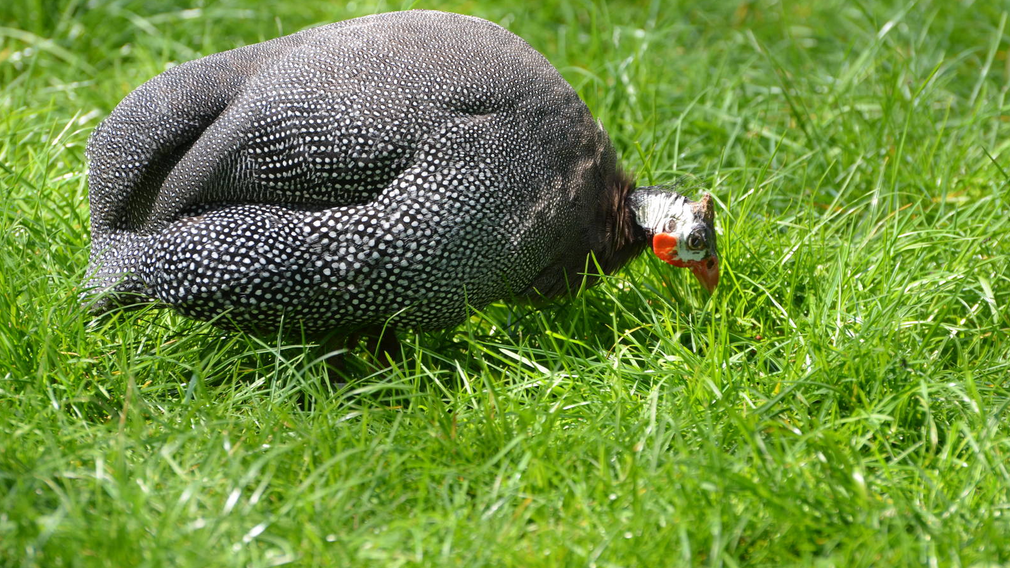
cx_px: 504
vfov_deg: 3.9
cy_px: 248
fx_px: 8436
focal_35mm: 315
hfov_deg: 6.9
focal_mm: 200
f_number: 5.6
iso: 400
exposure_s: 1/500
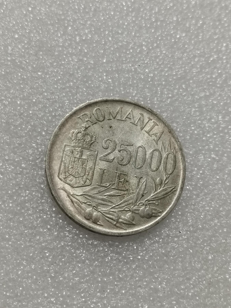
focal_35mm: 61
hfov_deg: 24.0
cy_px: 154
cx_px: 116
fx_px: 543
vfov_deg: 31.7
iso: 64
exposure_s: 1/90
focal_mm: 5.58
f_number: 1.8
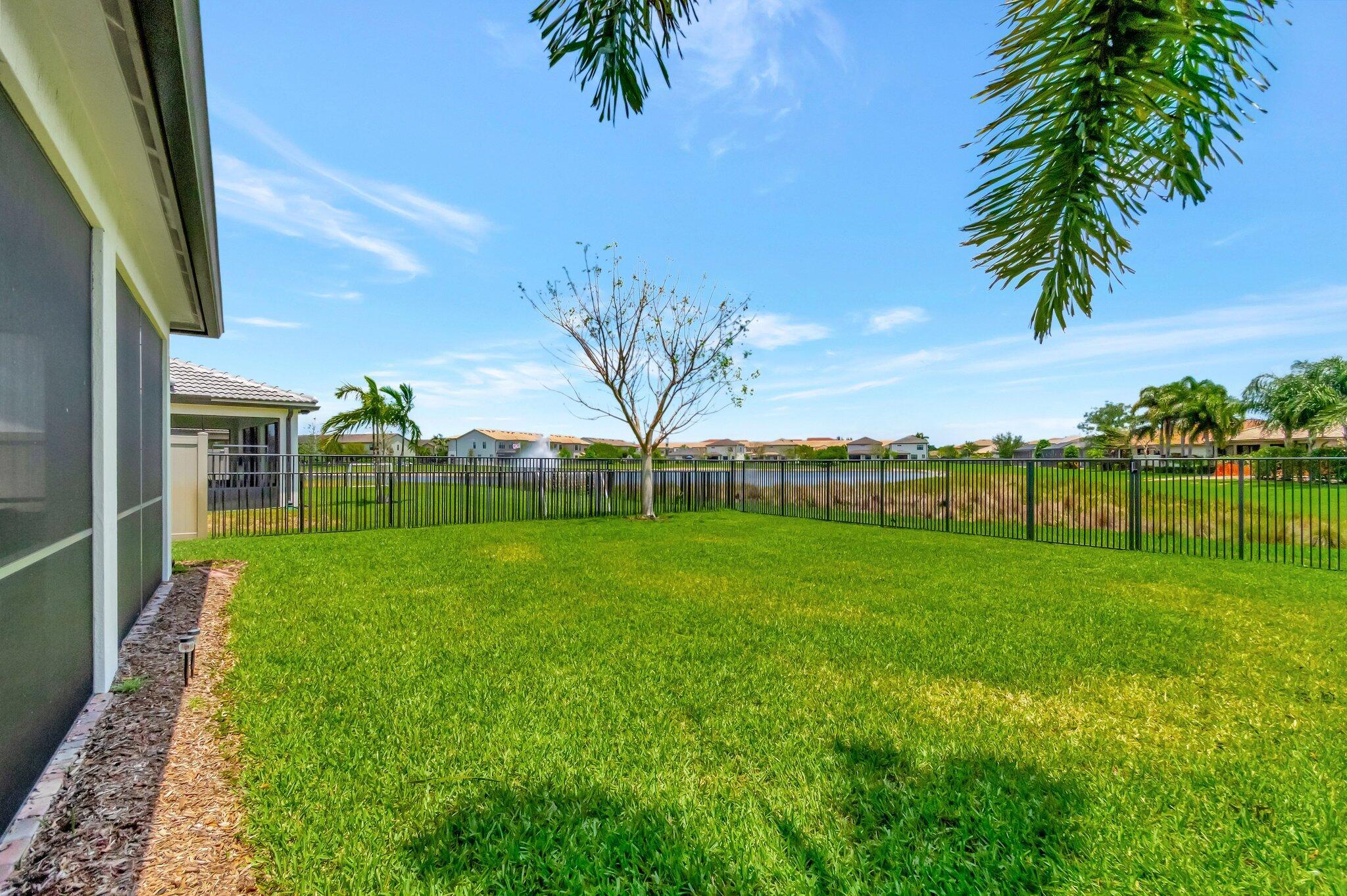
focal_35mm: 15
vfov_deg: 77.3
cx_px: 674
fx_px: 561
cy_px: 448
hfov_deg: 100.4
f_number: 8
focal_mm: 10
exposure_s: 1/8000
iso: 640
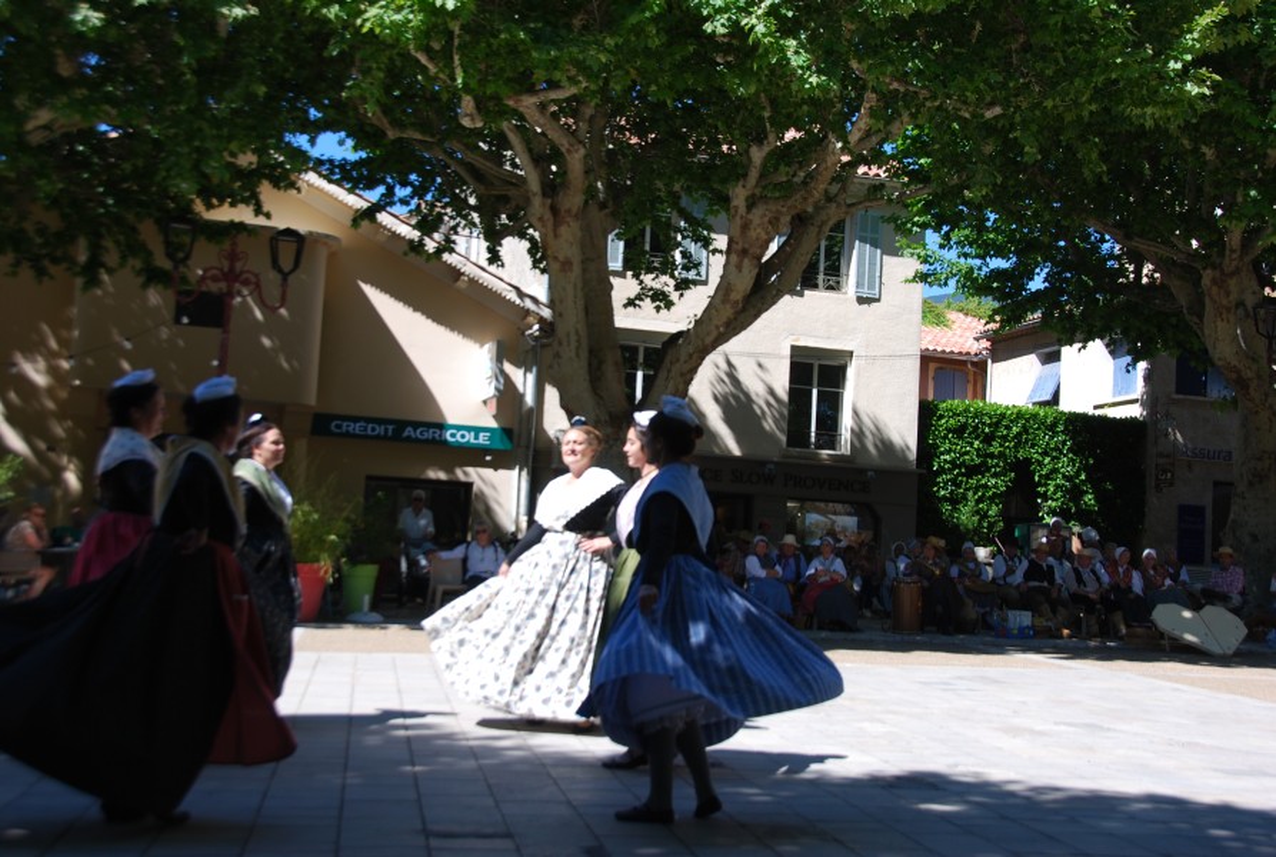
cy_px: 428
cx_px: 638
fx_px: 1705
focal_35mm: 48
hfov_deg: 41.0
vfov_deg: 28.2
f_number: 7.1
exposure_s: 1/200
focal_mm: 32
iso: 100
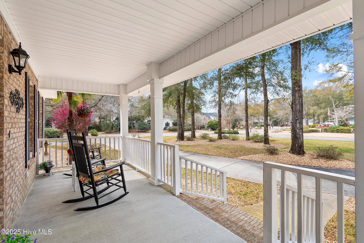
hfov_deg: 96.7
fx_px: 162
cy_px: 122
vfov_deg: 73.7
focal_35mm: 16
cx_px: 182
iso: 100
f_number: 8
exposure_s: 1/30
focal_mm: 11
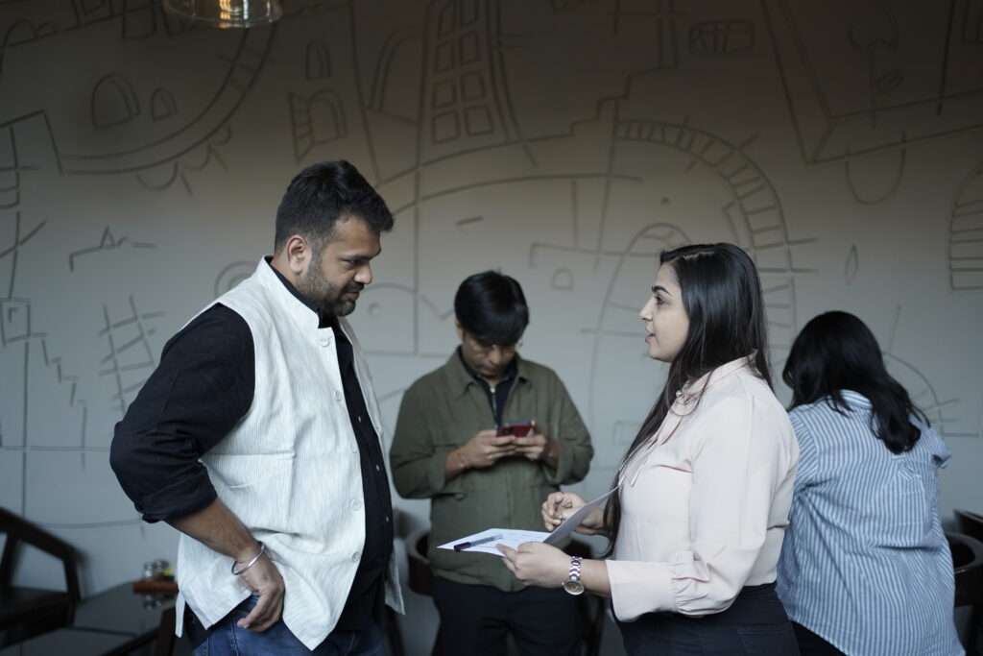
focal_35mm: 35
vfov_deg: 37.9
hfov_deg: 54.4
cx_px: 492
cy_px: 328
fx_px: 956
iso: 500
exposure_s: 1/125
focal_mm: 35
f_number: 1.8
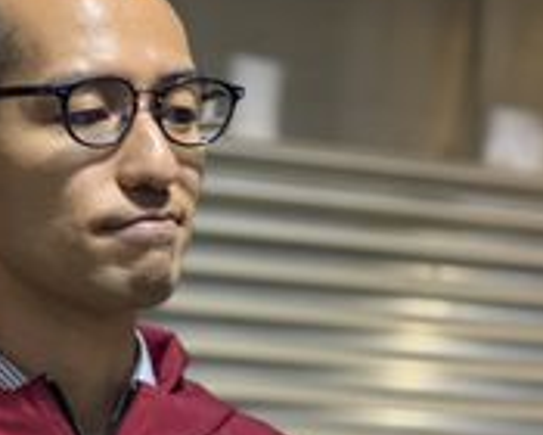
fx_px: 1720
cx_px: -53
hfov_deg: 17.4
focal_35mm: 107
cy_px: 270
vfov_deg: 14.4
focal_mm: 6.76
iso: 320
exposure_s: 1/40
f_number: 1.78
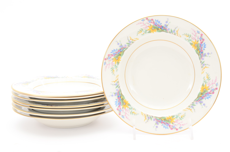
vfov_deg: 23.7
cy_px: 76
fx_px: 363
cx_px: 115
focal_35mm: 57
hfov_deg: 35.1
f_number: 10
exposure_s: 1/80
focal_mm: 38
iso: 250
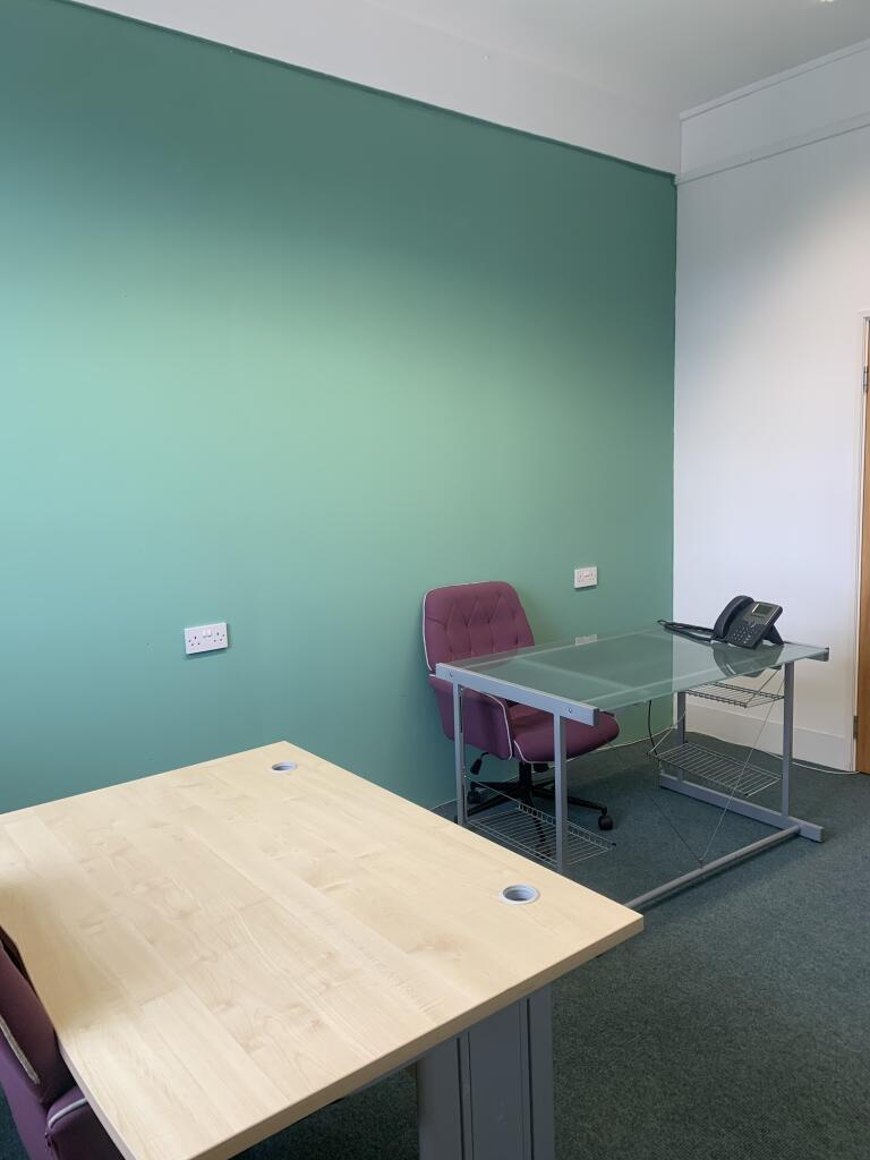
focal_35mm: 26
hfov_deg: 53.1
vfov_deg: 67.3
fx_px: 871
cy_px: 580
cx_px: 435
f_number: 1.8
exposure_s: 1/50
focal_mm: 4.25
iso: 64
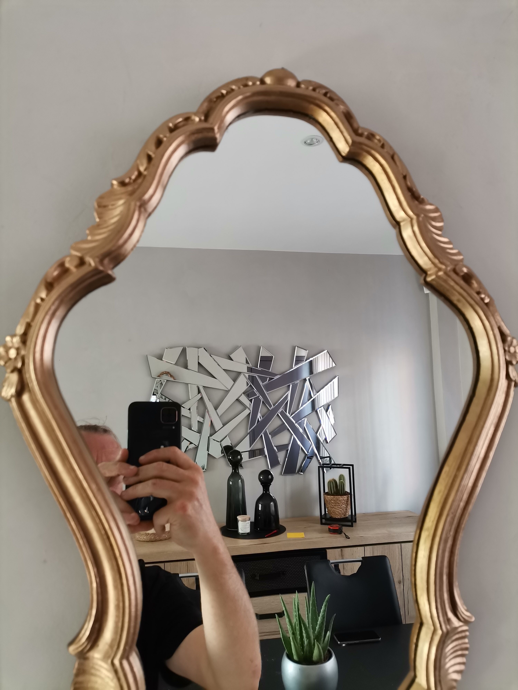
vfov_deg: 67.3
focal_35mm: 26
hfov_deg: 53.1
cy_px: 345
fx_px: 519
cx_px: 259
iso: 250
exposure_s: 1/50
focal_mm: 4.75
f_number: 1.8
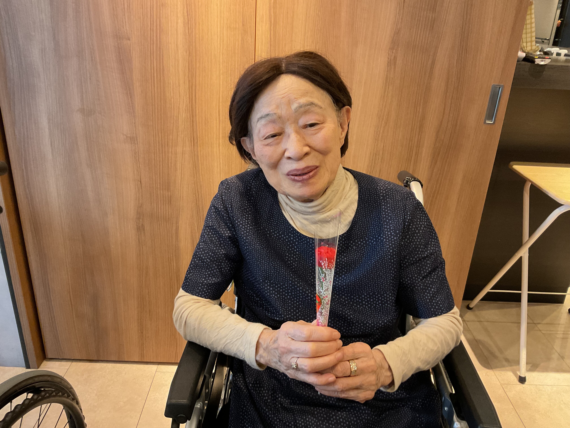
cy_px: 214
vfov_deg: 48.2
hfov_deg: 61.7
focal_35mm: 29
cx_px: 285
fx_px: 478
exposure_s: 1/60
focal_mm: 3
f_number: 1.8
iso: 250
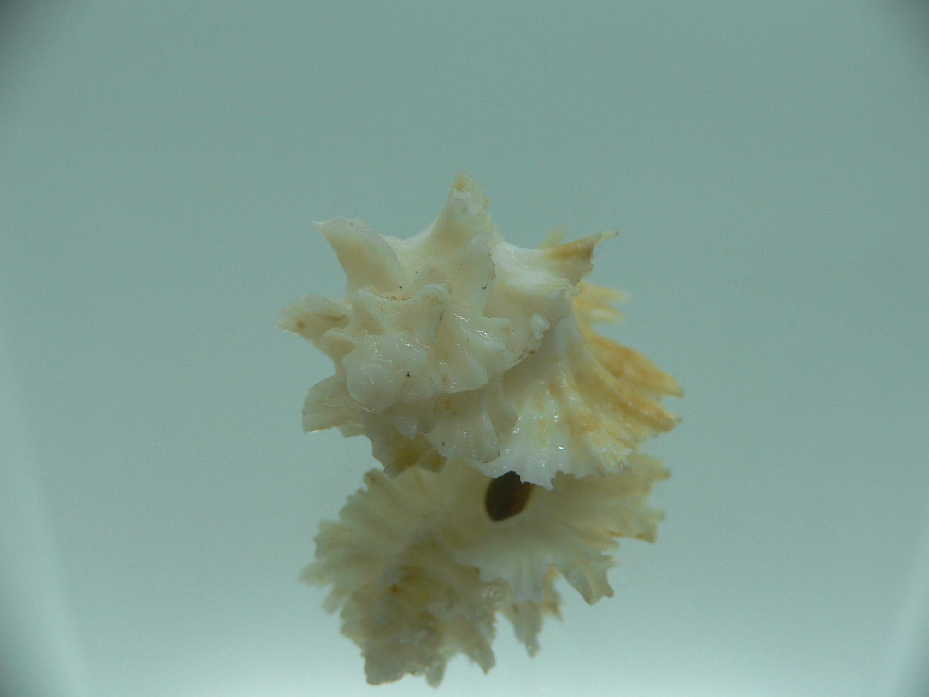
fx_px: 939
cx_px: 464
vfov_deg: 40.7
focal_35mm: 35
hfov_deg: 52.6
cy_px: 348
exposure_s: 1/80
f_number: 2.8
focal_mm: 4.6
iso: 80
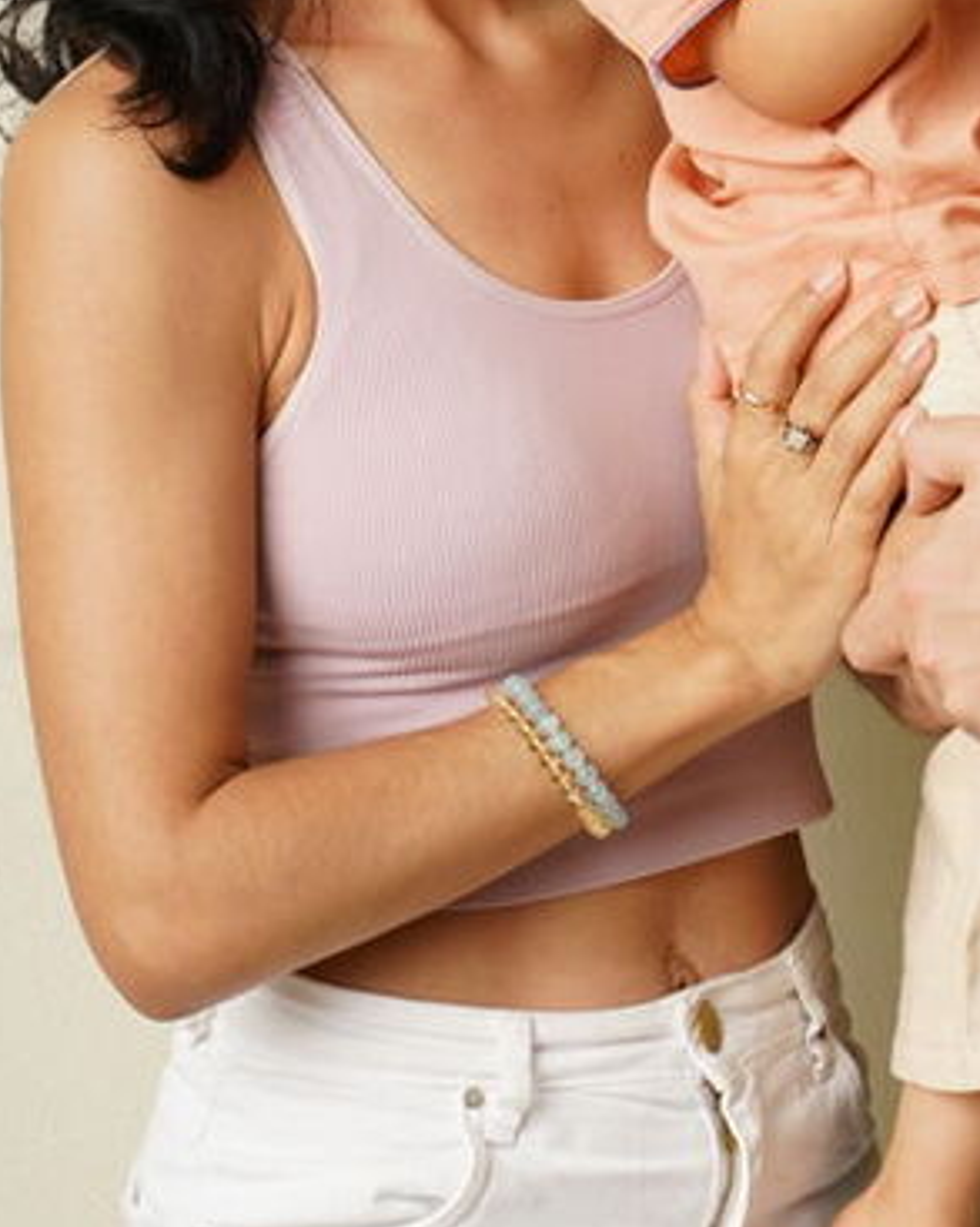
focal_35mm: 195
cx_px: 1110
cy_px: 184
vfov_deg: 9.9
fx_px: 7079
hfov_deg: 7.9
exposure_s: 1/160
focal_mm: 75
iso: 250
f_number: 9
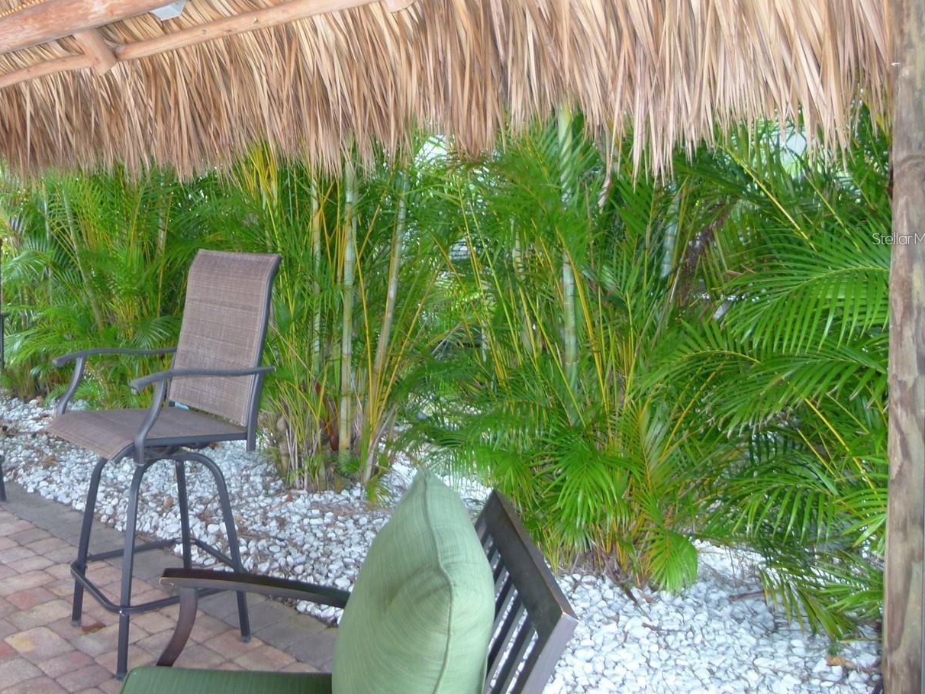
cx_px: 334
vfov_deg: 42.4
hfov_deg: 54.6
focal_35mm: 33
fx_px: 882
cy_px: 238
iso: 100
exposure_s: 1/30
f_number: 2.8
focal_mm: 4.5
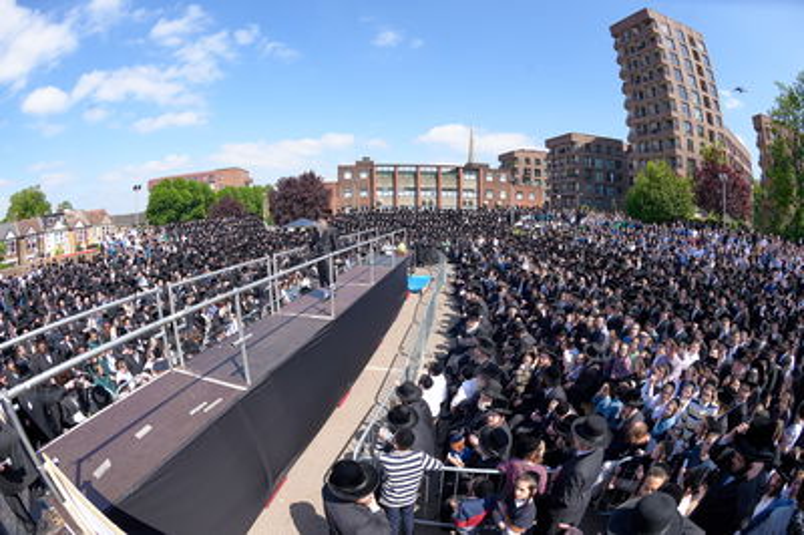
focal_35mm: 16
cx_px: 402
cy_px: 268
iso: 110
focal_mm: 16
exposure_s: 1/400
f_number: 6.3
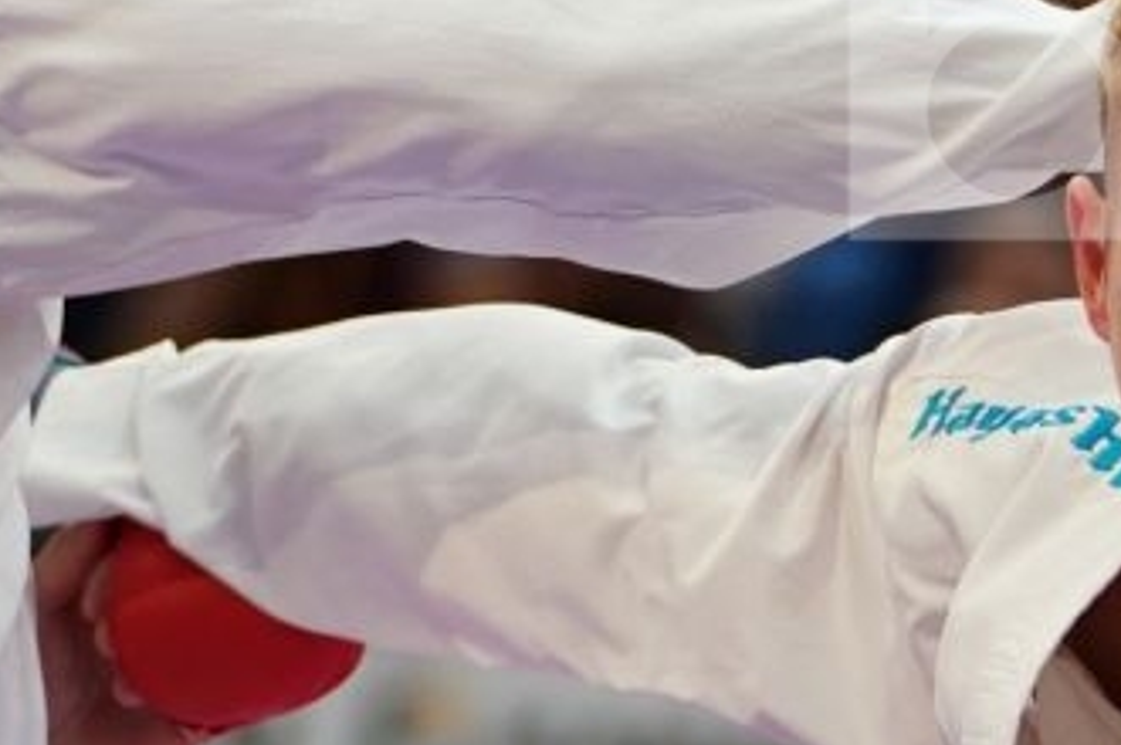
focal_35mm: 724
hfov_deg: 2.8
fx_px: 22522
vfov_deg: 1.9
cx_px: 1165
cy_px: 1131
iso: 1600
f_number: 2.8
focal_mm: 133
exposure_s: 1/1000
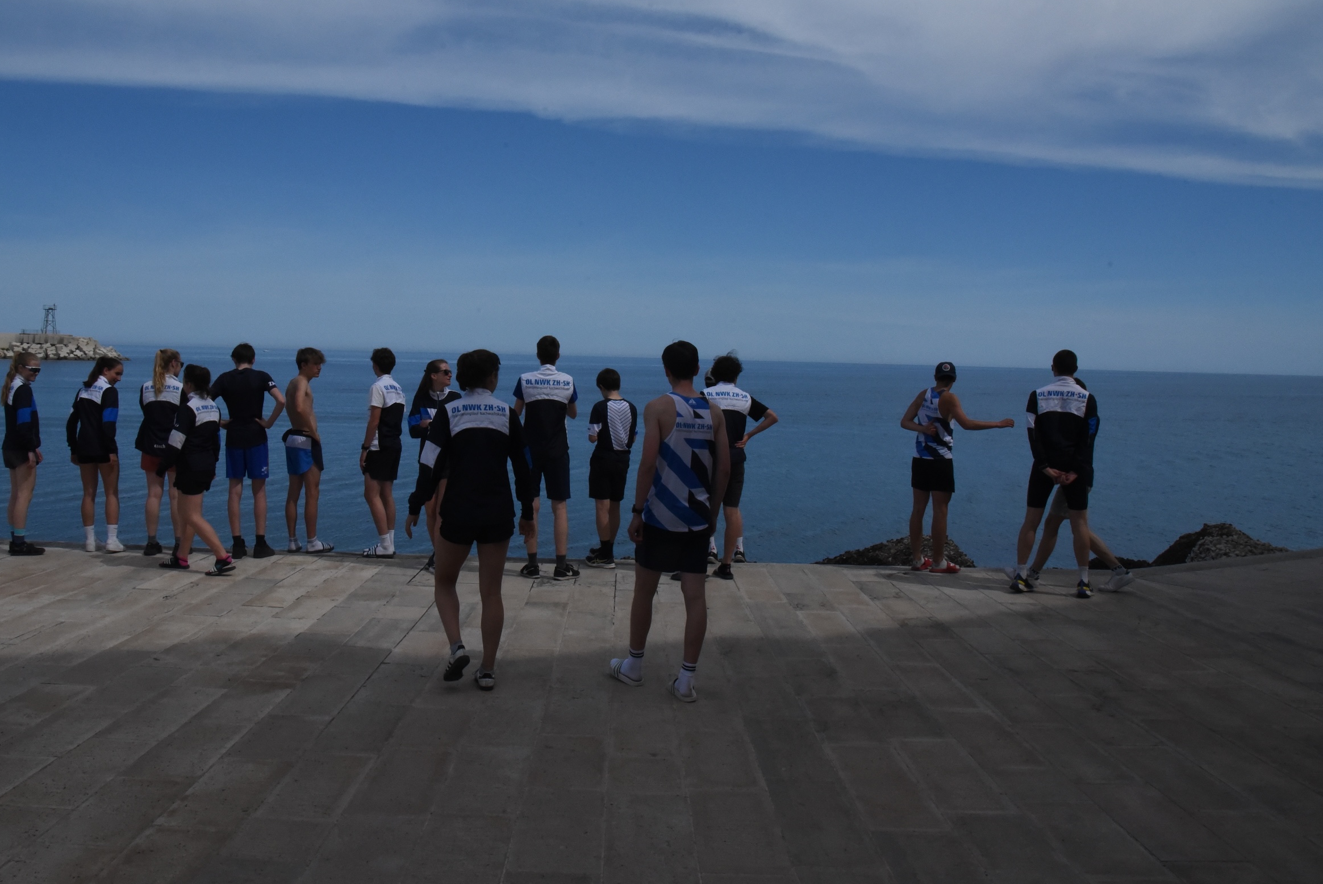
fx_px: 1140
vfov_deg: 42.3
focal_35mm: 31
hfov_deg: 60.1
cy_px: 401
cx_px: 591
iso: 3200
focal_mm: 24
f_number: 22
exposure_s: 1/4000
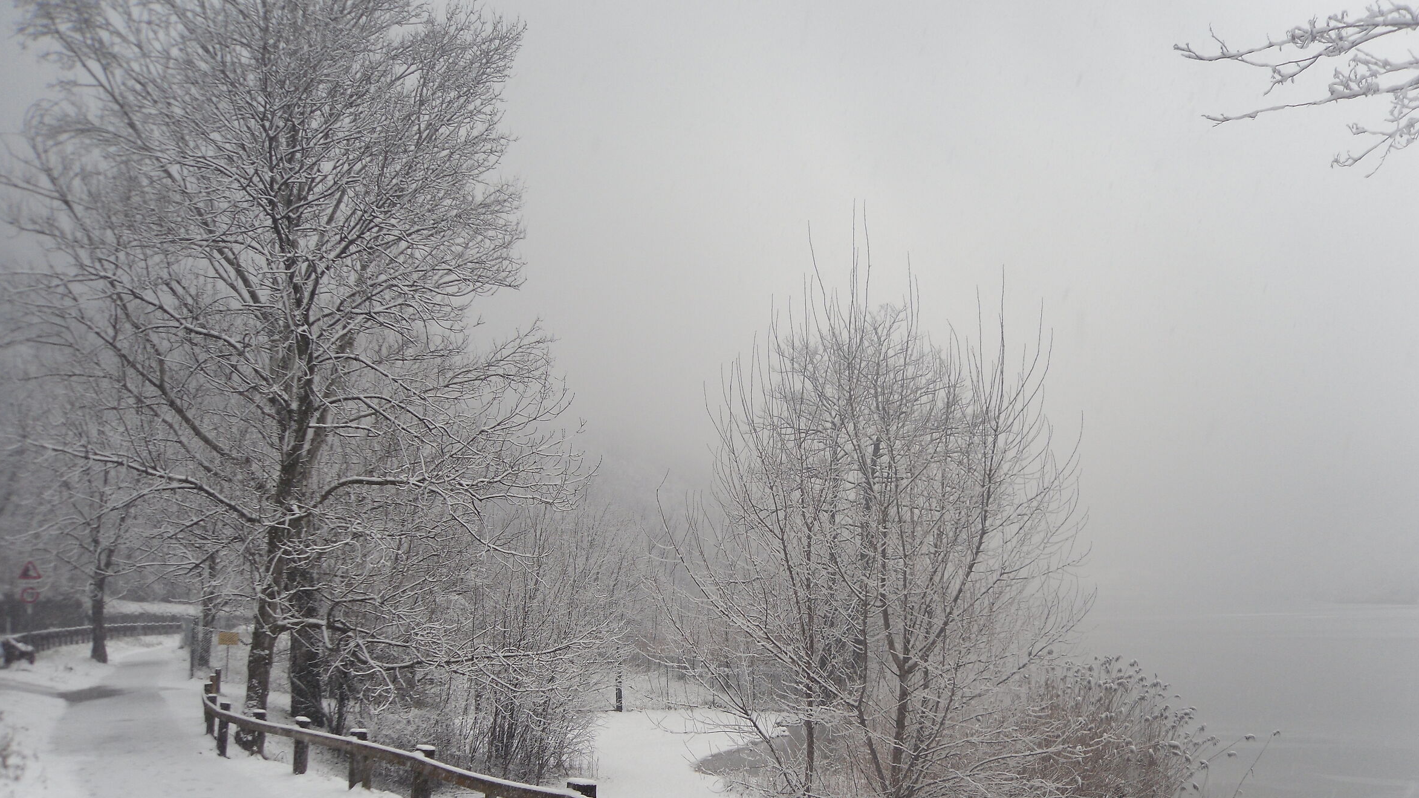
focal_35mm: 39
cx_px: 723
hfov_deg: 51.6
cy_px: 530
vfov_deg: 30.2
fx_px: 1467
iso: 80
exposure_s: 1/139
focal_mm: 6.3
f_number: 3.5
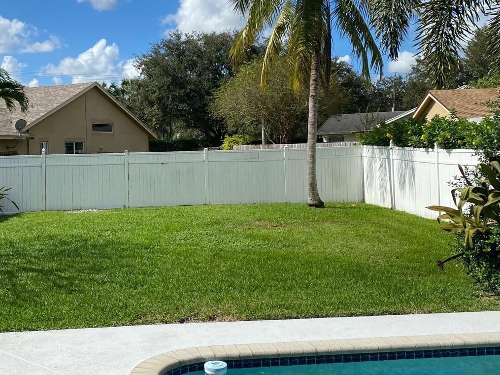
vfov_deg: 35.0
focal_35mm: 41
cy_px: 148
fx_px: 592
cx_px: 178
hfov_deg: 45.3
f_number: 1.8
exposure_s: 1/3846
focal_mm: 4.25
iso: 32
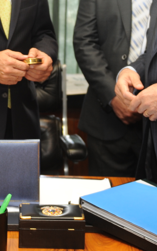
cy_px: 19
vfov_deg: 19.1
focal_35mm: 107
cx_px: 9
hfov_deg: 12.1
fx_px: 732
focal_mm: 34
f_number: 2.8
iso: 500
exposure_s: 1/60
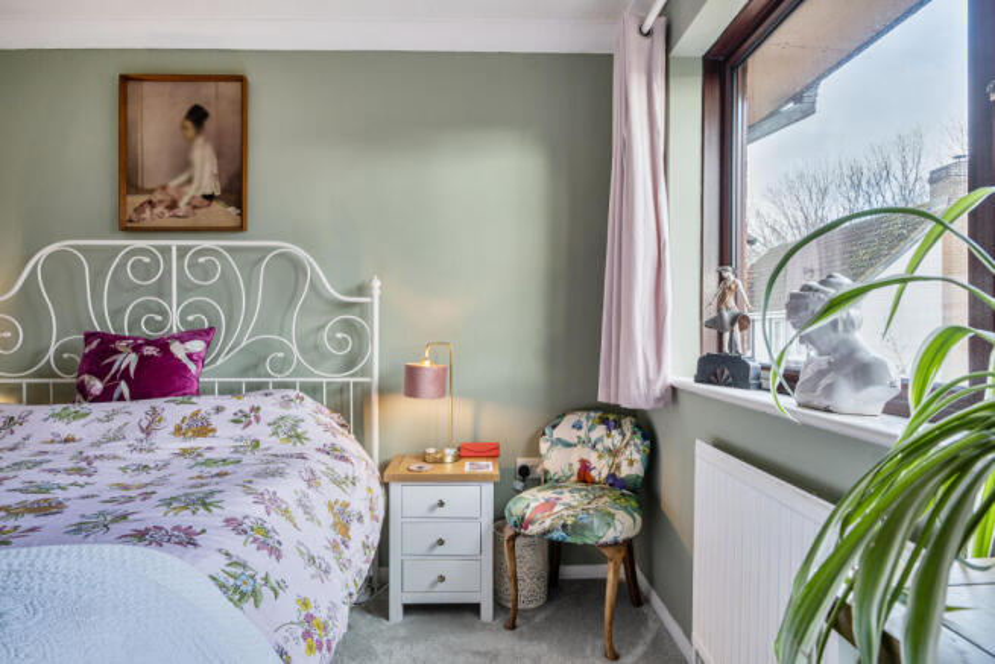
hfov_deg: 86.9
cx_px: 498
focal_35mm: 19
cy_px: 332
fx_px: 525
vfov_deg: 64.6
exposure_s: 1/6
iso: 100
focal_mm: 13
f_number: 8
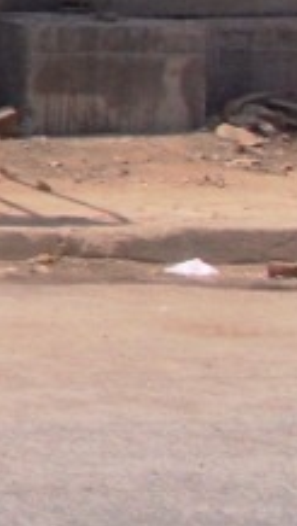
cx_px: -857
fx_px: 1858
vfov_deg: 15.5
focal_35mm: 133
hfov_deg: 7.1
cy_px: -106
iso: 80
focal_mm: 4.6
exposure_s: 1/800
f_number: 3.2
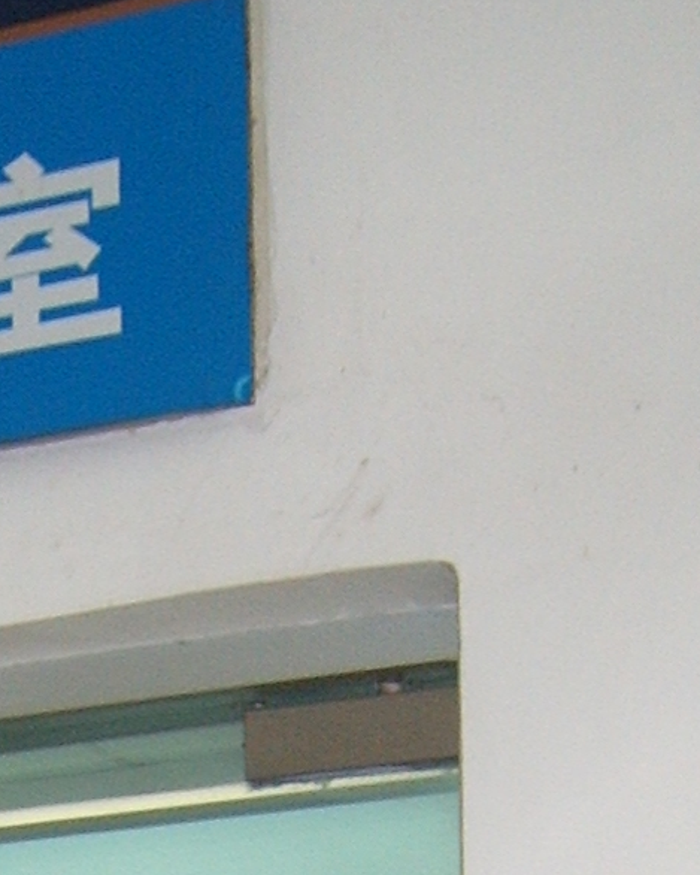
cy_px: 1625
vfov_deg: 12.5
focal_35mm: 140
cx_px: -234
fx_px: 3625
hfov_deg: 10.8
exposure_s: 1/45
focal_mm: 6.2
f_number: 2.9
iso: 141
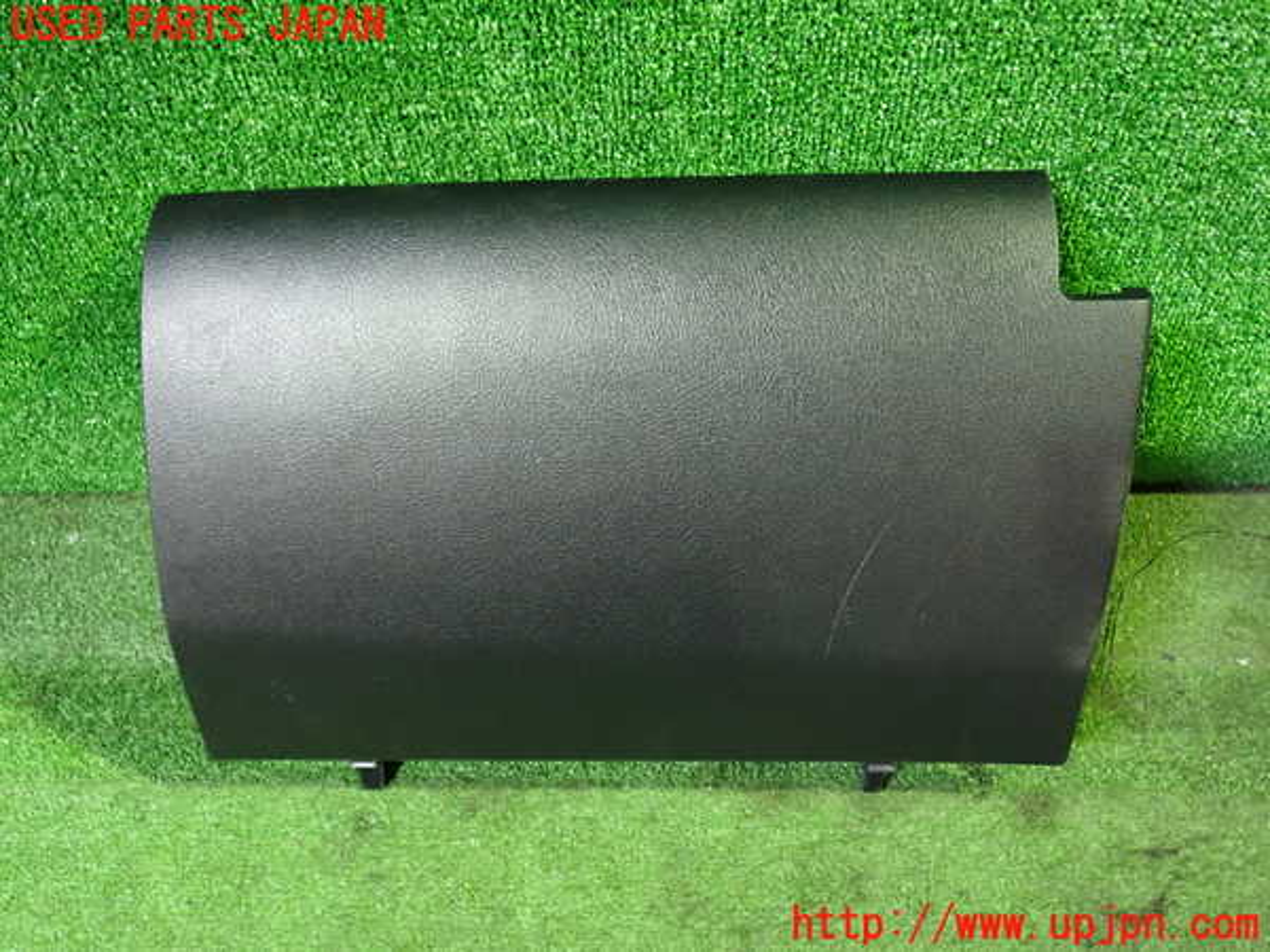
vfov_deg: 46.8
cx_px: 635
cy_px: 476
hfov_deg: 60.0
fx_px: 1101
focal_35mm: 30
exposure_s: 1/25
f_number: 2.3
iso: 800
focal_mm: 5.4
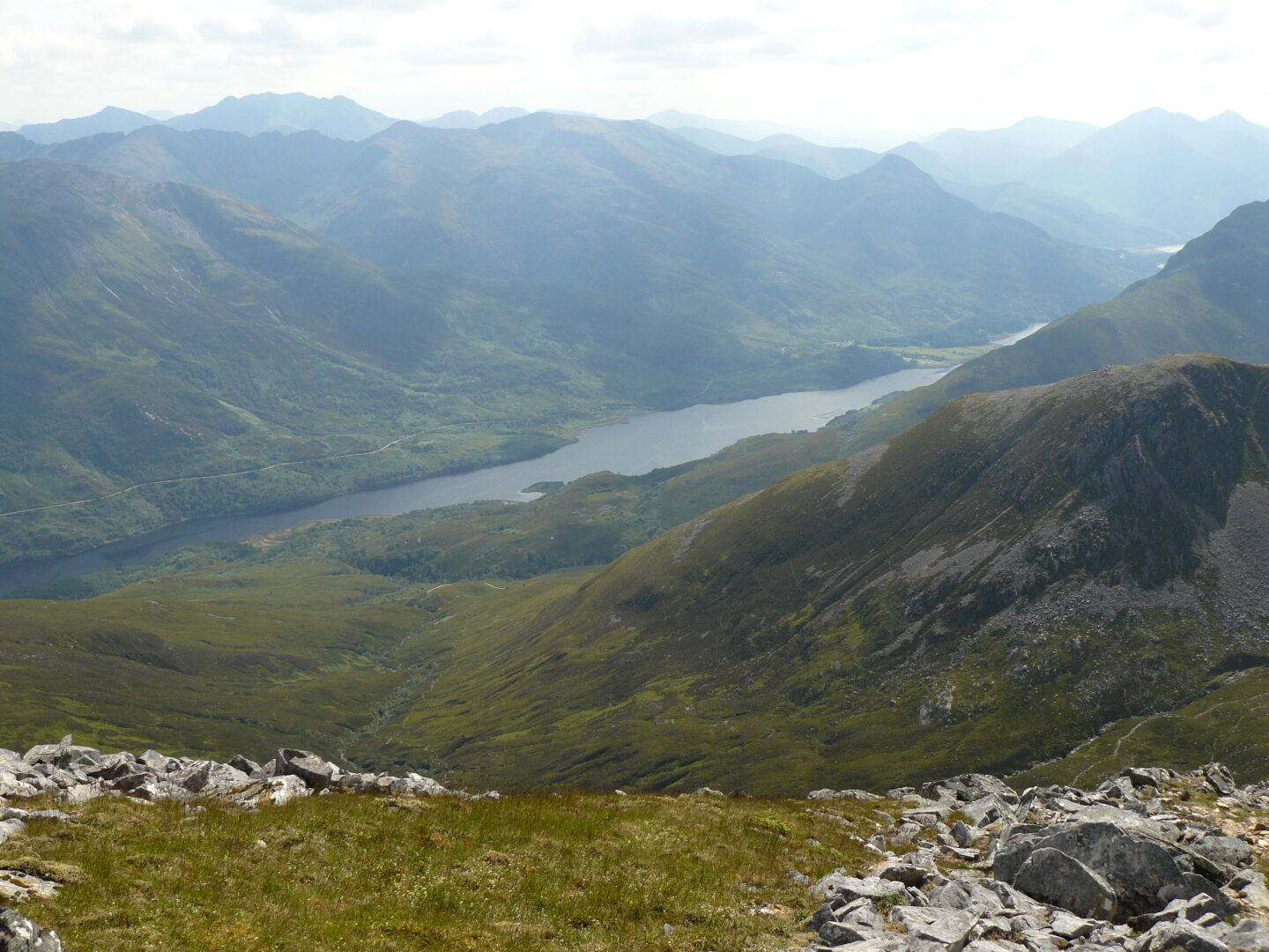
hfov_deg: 51.4
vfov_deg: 39.7
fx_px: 1320
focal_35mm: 36
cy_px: 476
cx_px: 634
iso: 100
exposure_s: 1/400
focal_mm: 6
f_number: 5.6
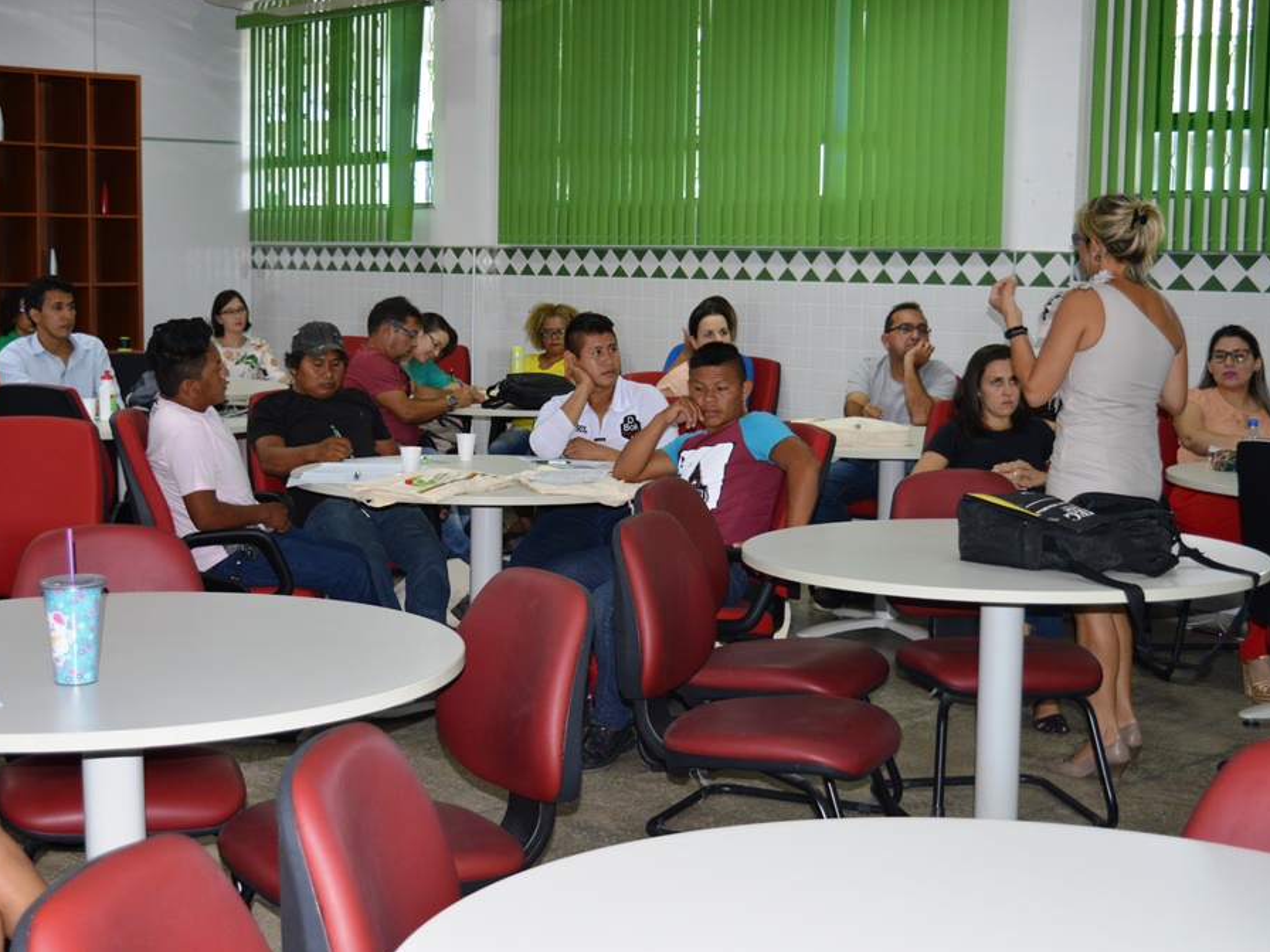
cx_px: 553
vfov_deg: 26.1
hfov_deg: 34.3
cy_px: 478
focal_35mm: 56
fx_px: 2055
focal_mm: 34
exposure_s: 1/60
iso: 560
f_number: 4.5
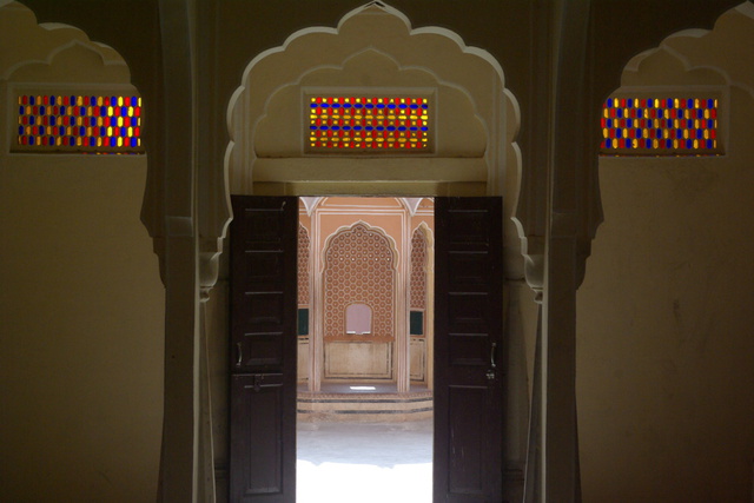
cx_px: 377
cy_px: 252
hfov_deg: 24.6
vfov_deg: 16.6
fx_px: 1728
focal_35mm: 82
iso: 800
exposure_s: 1/125
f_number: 8
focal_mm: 55
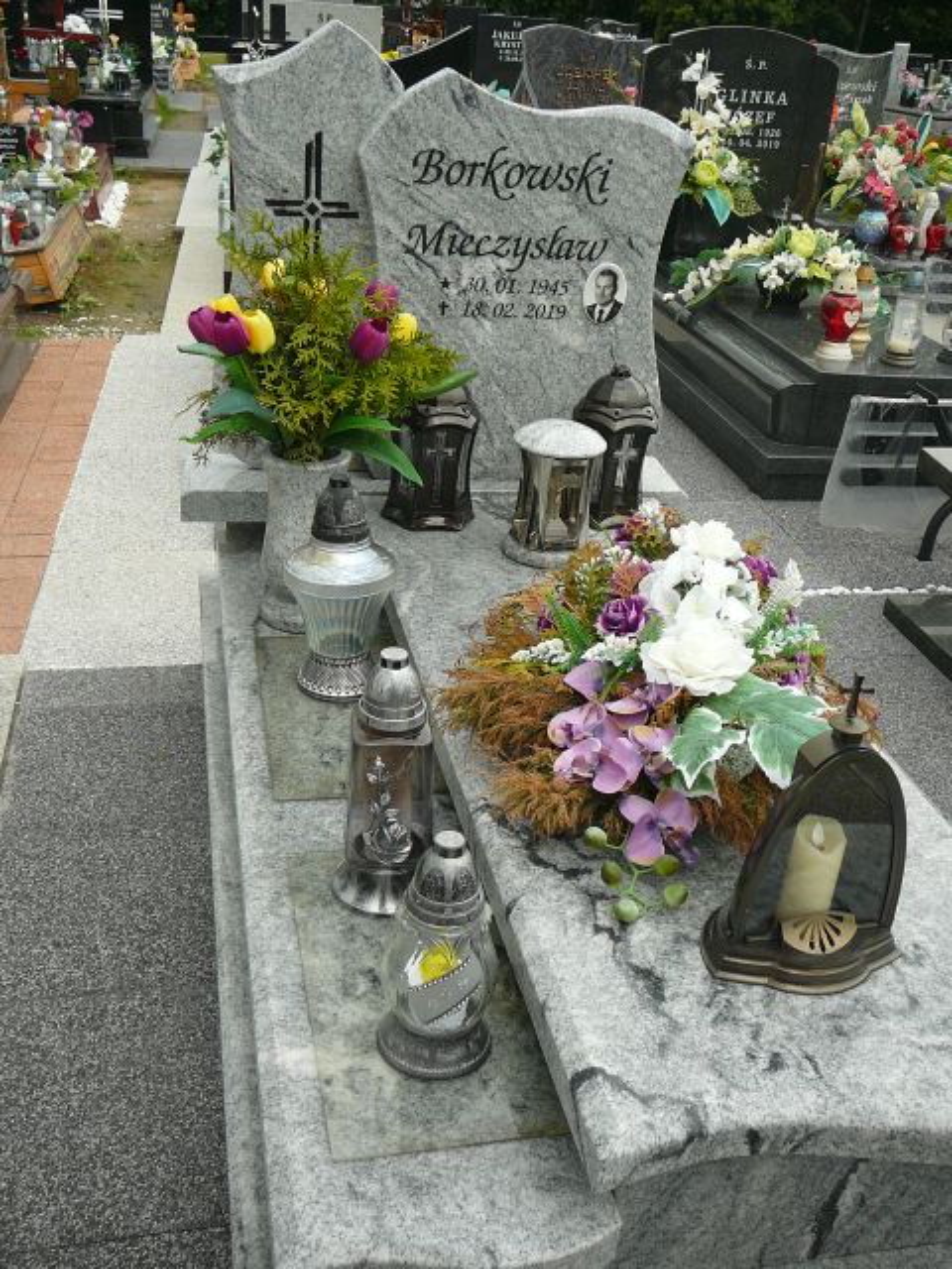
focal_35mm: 35
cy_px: 634
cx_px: 476
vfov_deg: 52.6
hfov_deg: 40.7
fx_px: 1283
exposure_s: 1/320
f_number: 2.8
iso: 80
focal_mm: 5.2
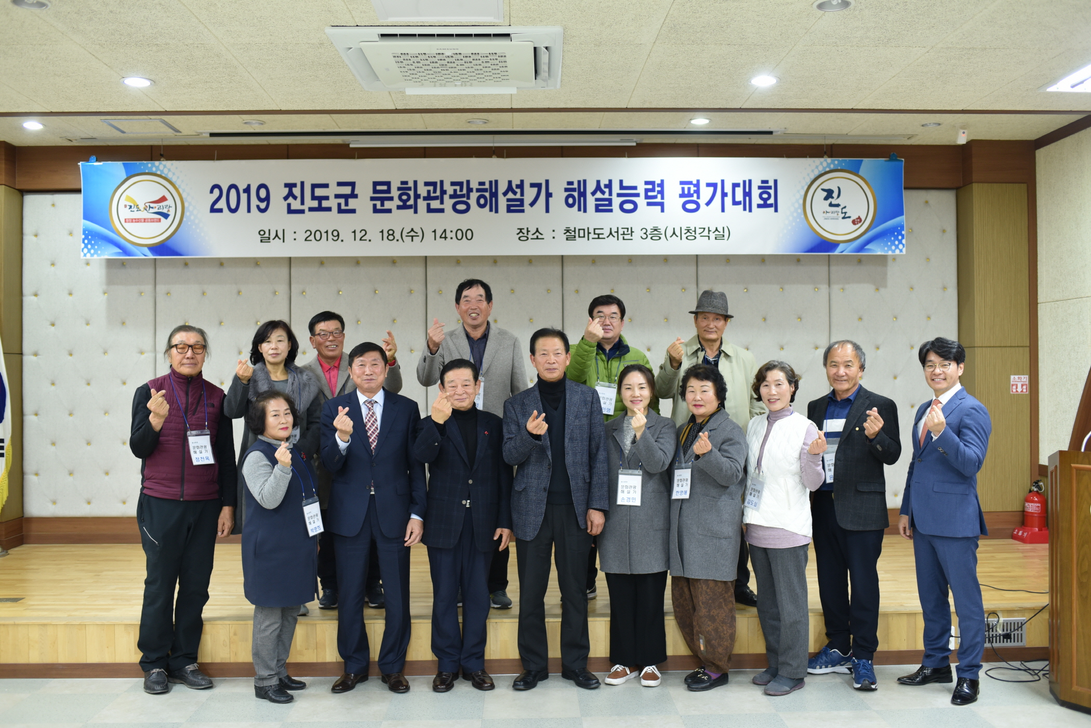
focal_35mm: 35
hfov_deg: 54.4
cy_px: 364
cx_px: 546
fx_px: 1061
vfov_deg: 37.9
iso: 800
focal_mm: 35
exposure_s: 1/60
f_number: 2.8
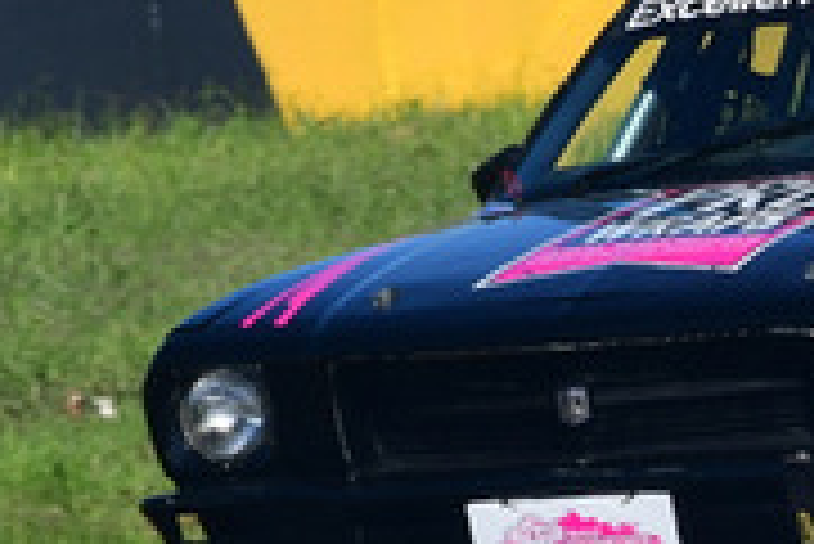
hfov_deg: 1.0
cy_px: 243
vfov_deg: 0.7
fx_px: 46479
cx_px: 1097
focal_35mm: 2054
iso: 400
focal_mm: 310
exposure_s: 1/640
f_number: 13
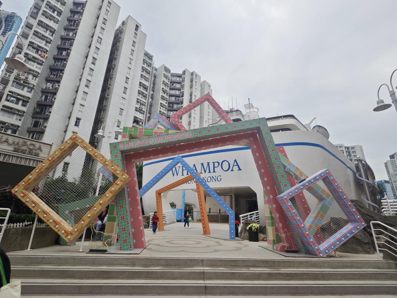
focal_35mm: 17
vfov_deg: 74.7
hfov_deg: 91.0
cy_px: 149
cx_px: 198
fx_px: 195
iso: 50
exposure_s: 1/1301
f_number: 1.8
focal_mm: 2.03
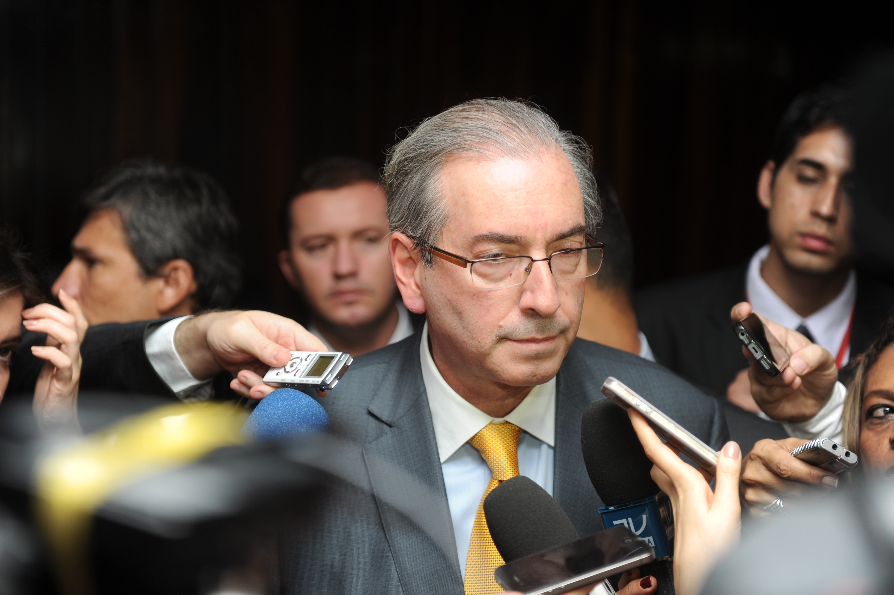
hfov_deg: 28.9
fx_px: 1737
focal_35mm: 70
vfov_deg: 19.4
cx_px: 447
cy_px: 298
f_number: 2.8
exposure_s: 1/125
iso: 200
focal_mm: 70
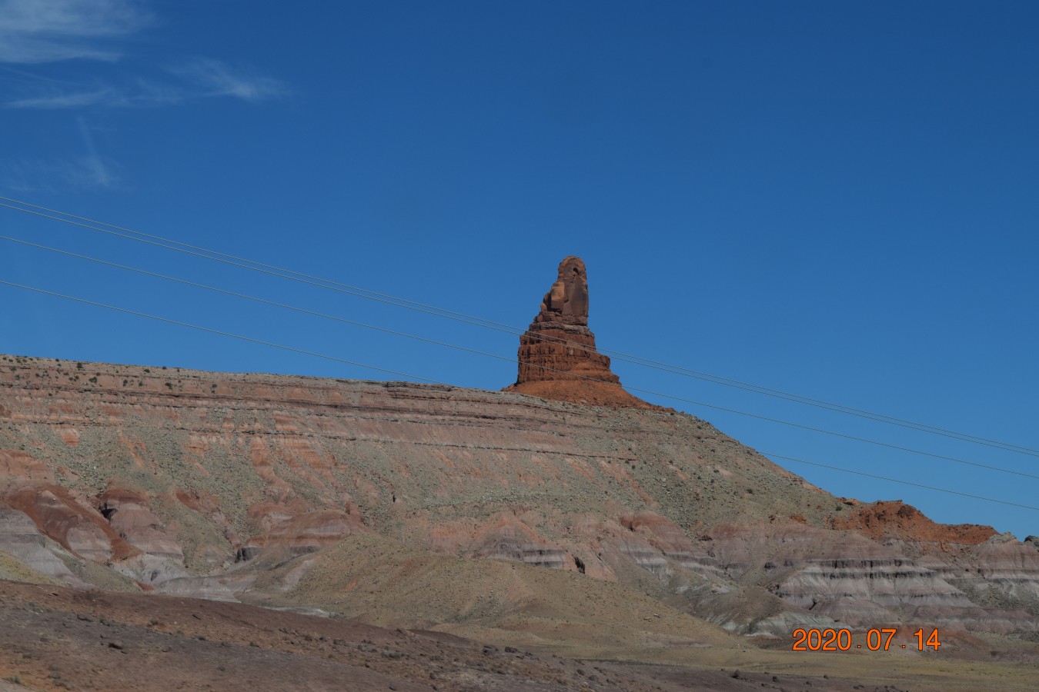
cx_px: 520
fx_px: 2381
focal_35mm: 82
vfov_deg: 16.6
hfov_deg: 24.6
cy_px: 346
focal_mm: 55
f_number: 11
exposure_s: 1/500
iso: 200
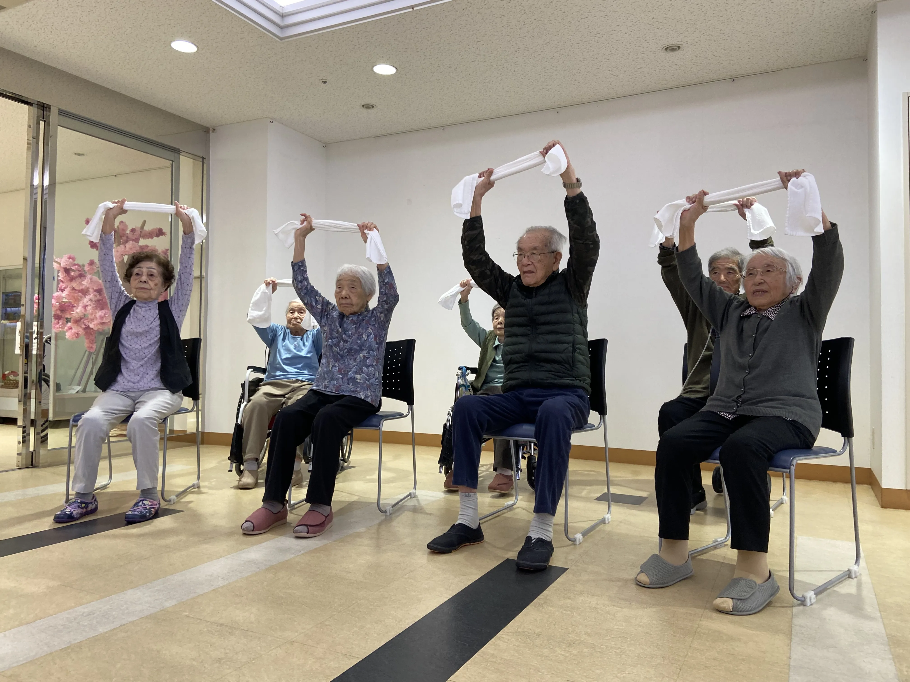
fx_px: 683
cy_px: 341
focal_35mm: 26
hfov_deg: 67.3
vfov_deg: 53.1
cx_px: 455
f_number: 1.8
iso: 125
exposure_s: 1/100
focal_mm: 4.25
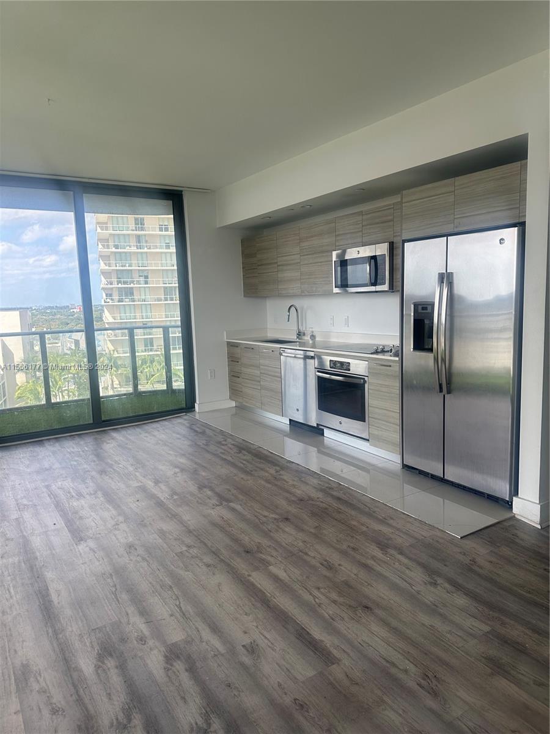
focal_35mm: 24
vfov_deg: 71.6
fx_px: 508
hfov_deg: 56.8
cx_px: 275
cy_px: 367
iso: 80
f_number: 1.78
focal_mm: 6.86
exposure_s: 1/501
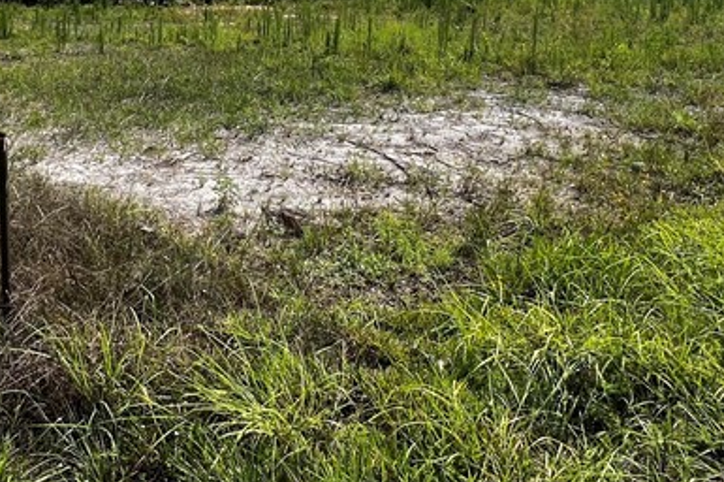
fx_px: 723
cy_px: 81
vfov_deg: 35.4
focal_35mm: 36
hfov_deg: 52.9
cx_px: 303
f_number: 1.8
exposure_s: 1/2053
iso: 32
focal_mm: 1.57
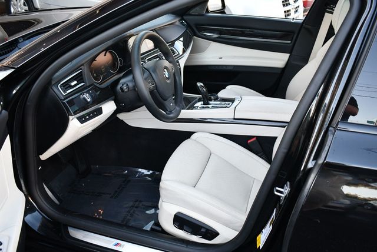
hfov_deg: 53.1
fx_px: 377
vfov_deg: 36.9
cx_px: 188
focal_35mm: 36
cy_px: 126
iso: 640
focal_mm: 18
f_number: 3.5
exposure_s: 1/250
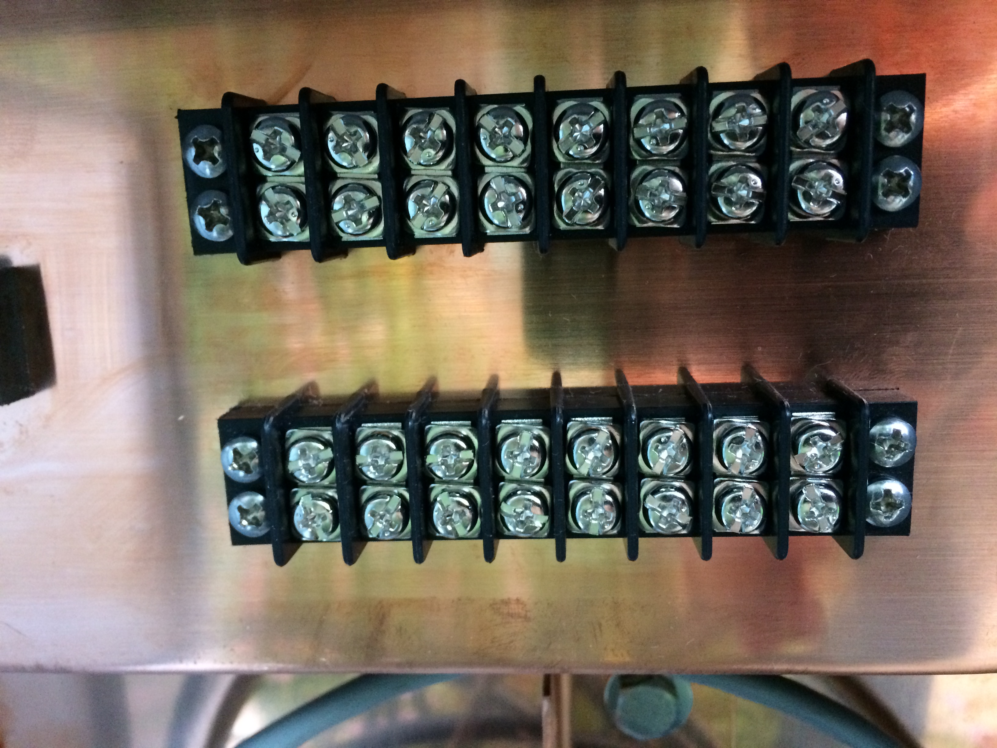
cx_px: 498
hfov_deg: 61.7
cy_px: 374
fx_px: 835
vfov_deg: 48.2
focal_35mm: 29
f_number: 2.2
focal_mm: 4.15
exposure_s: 1/30
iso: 320
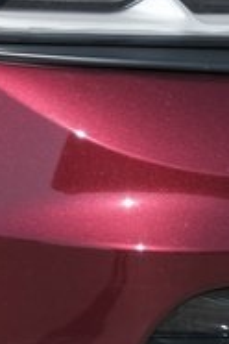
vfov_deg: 5.8
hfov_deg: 3.8
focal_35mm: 352
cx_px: -406
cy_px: 434
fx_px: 3358
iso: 200
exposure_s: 1/1600
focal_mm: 42.5
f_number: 4.5
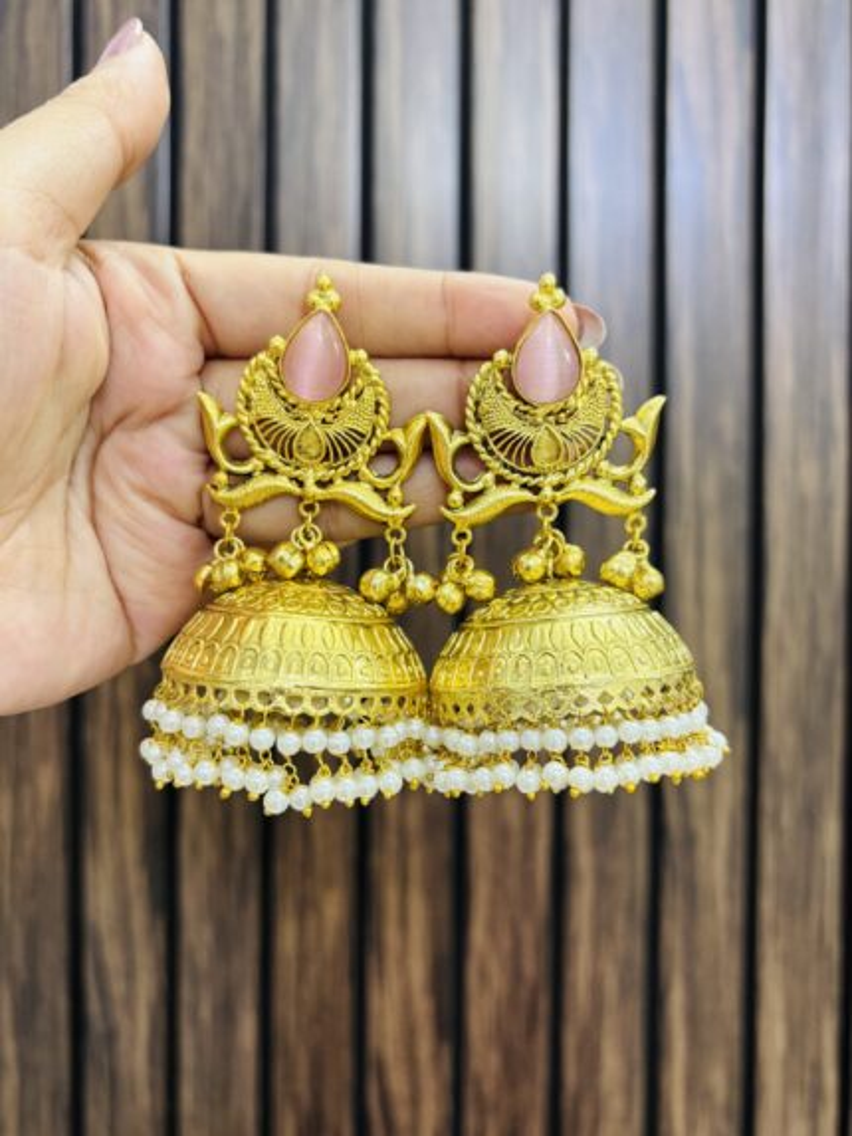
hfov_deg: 53.1
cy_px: 568
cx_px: 426
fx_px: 853
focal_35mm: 26
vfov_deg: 67.3
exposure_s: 1/50
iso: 160
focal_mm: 5.96
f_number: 1.6
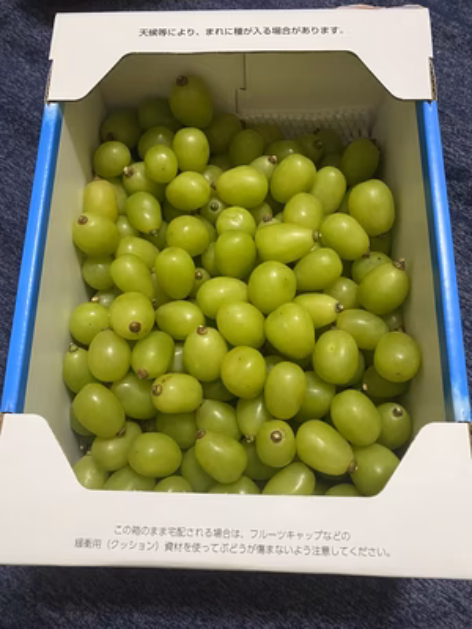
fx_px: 473
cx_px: 236
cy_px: 314
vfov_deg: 67.3
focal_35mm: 26
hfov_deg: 53.1
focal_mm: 4.25
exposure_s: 1/50
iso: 400
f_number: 1.8
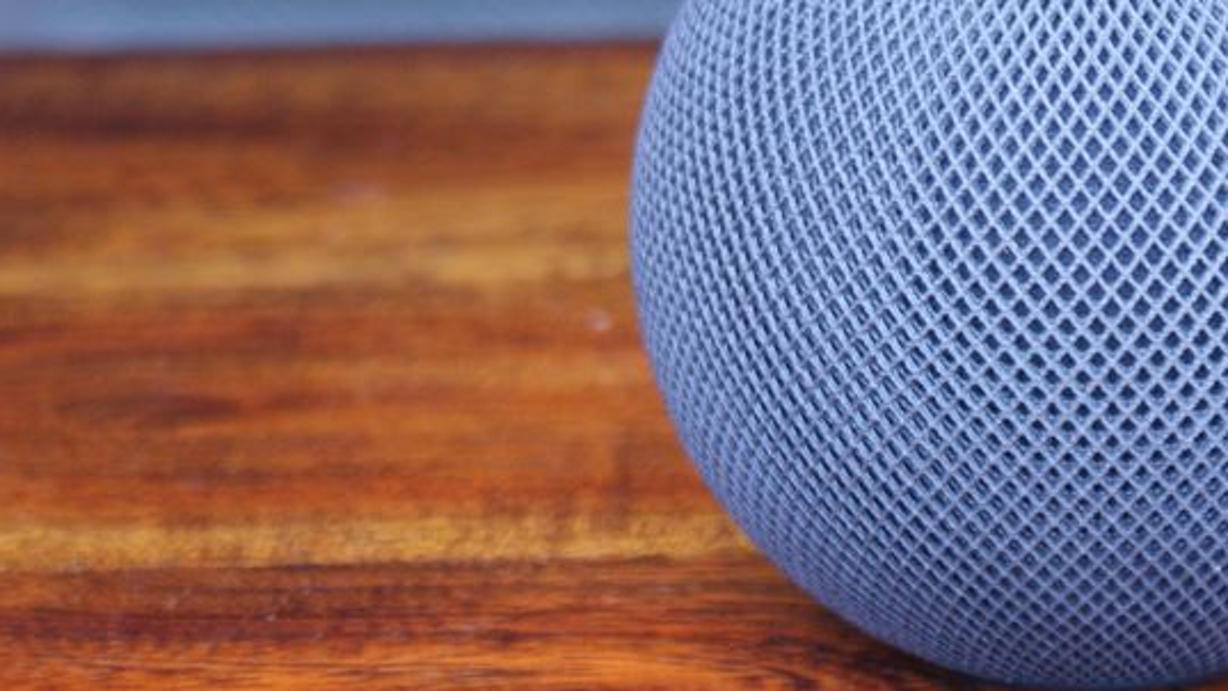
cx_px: 1114
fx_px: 8010
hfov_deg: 8.7
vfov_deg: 4.9
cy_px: 40
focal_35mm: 246
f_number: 5.6
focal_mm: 70
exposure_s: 1/25
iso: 400
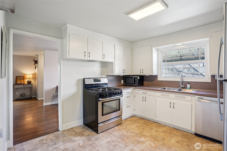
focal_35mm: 17
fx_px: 107
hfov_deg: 93.3
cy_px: 76
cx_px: 114
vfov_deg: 70.4
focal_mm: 17
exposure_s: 1/15
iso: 400
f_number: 8
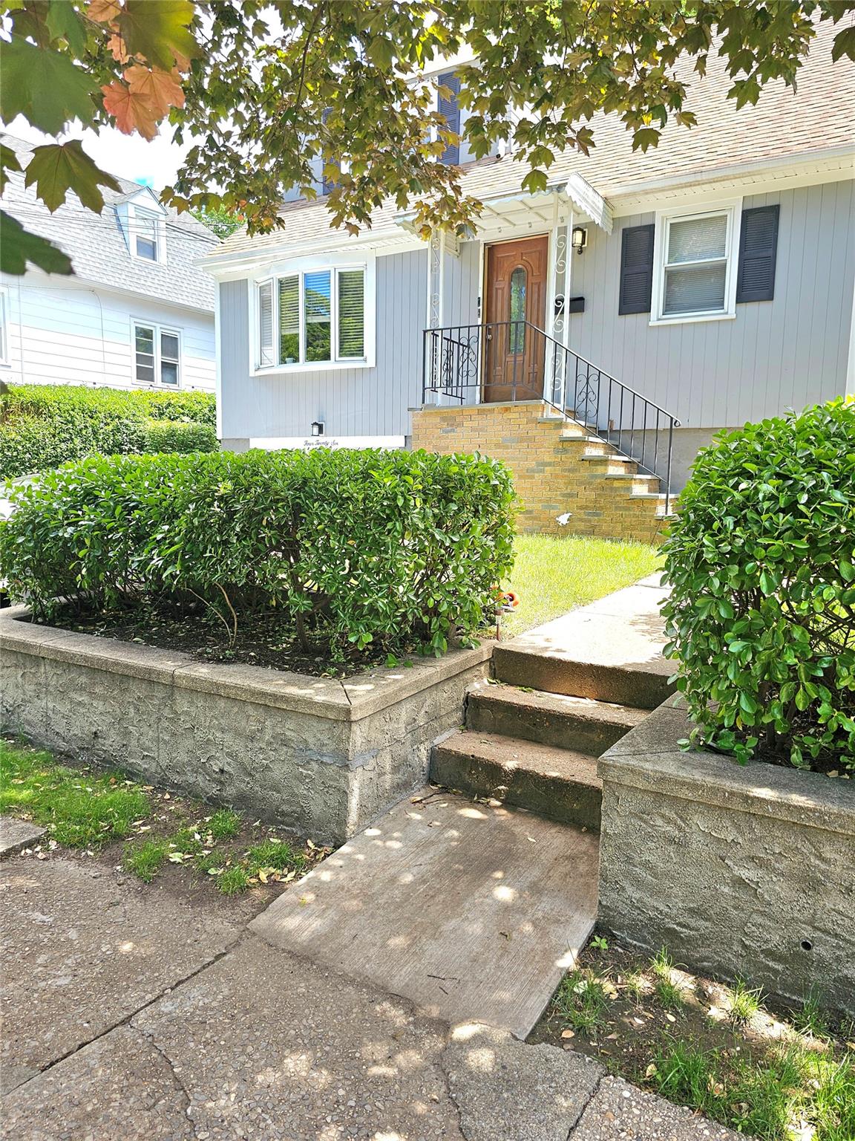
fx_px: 757
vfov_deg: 73.9
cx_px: 428
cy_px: 570
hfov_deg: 58.9
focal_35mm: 23
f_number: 1.7
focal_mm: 6.3
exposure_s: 1/132
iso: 10
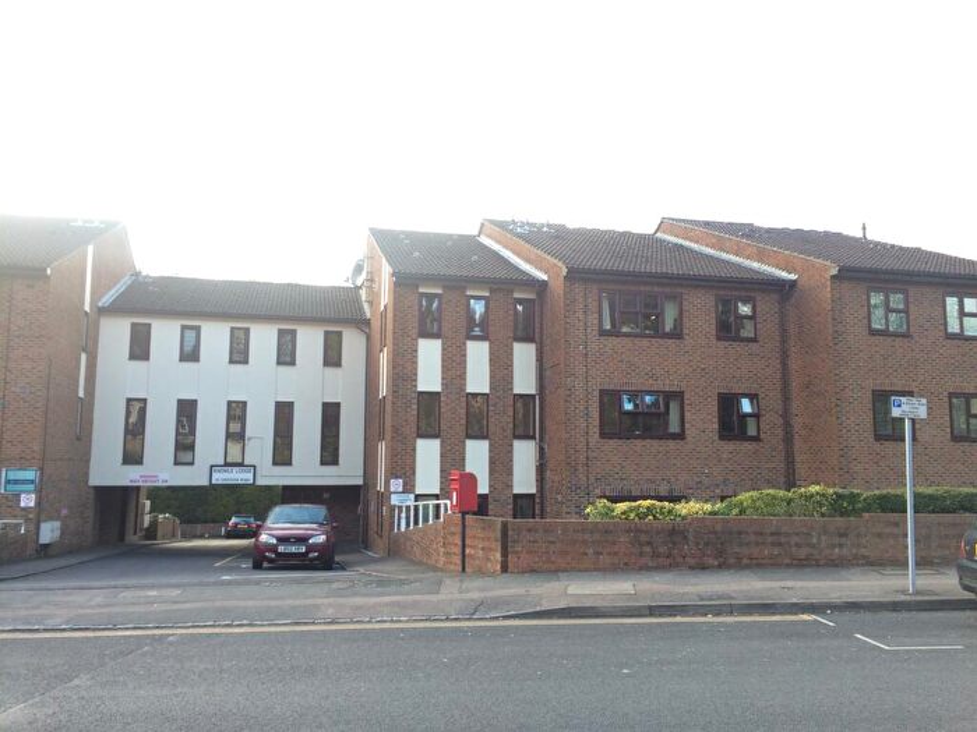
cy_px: 366
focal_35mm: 29
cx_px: 488
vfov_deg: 48.2
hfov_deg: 61.7
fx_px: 818
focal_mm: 4.15
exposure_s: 1/142
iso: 32
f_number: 2.2
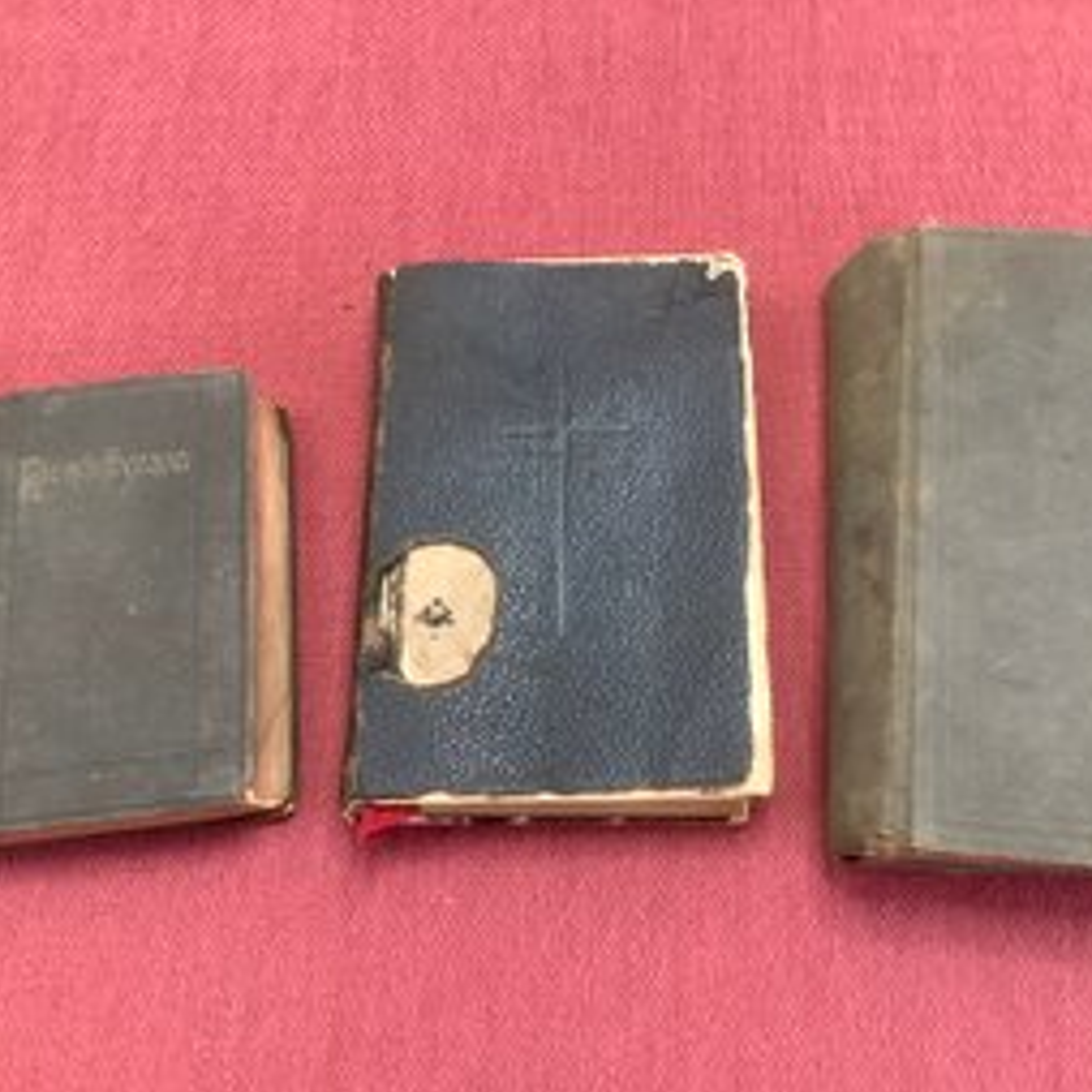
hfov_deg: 44.7
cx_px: 651
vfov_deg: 44.9
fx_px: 1321
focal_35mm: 37
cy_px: 548
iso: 200
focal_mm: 3.3
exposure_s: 1/60
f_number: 2.4
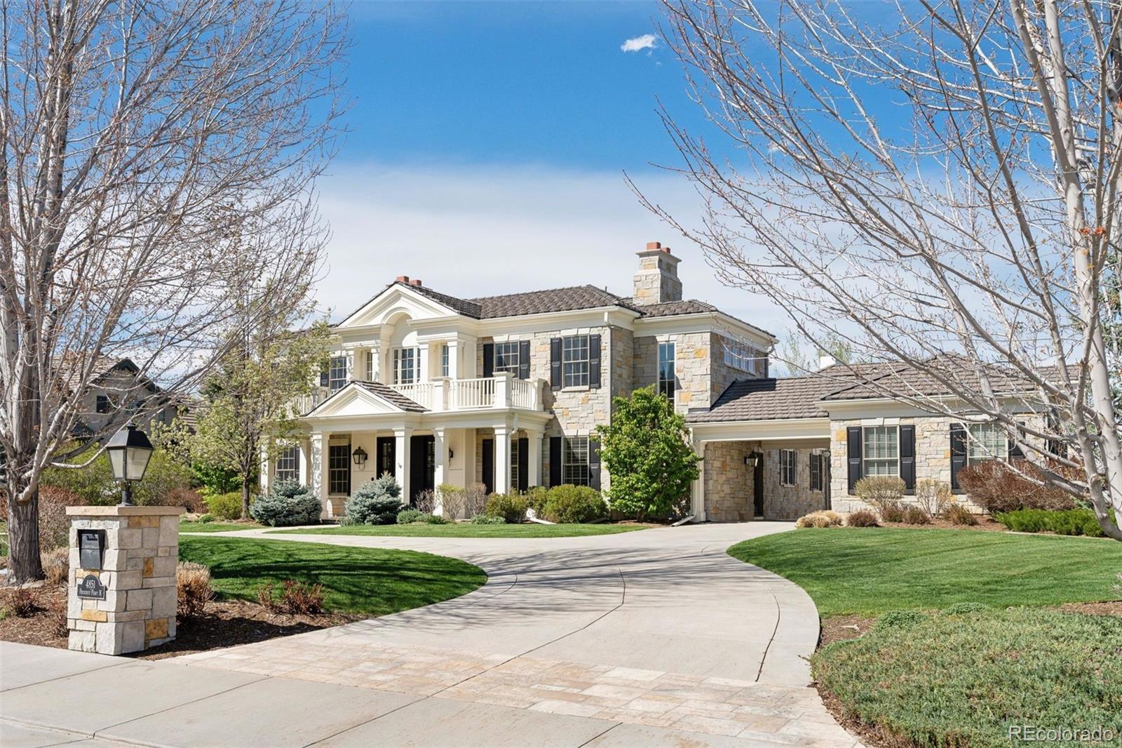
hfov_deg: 58.7
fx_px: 997
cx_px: 561
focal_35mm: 32
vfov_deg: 41.1
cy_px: 374
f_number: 9
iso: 400
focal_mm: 32
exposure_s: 1/800
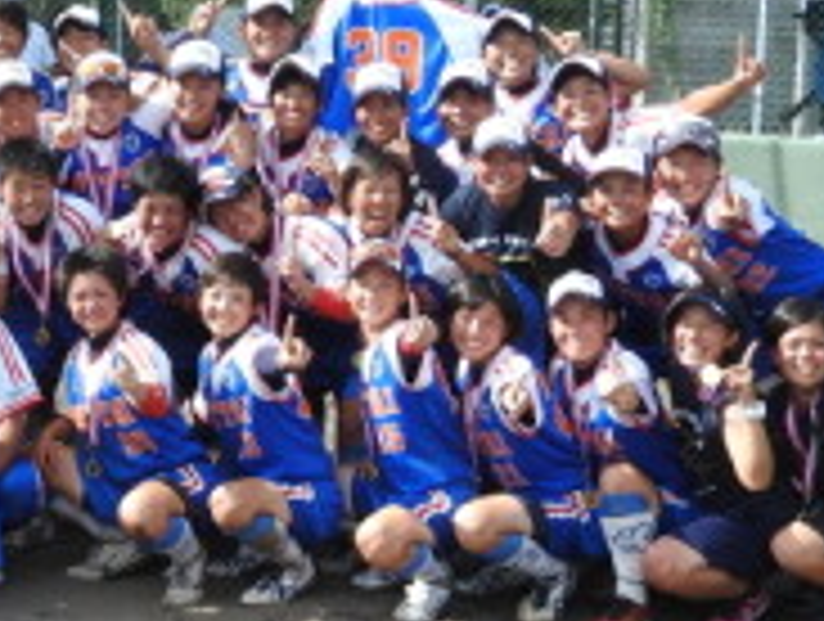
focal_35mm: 108
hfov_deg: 17.2
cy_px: 306
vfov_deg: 13.8
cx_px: -203
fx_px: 2576
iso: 100
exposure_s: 1/400
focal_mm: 5.9
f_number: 3.6
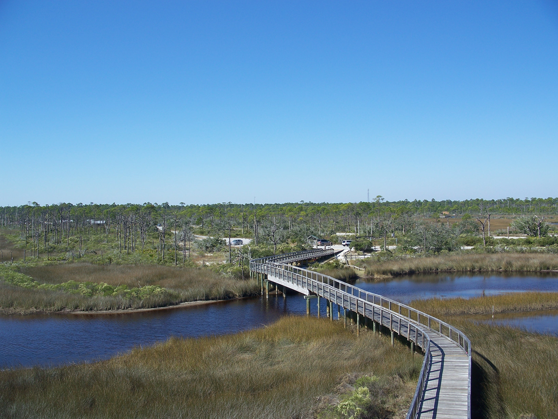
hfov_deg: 50.1
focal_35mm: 37
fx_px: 596
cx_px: 279
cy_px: 210
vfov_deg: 38.7
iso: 64
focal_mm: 7.8
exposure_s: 1/500
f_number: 4
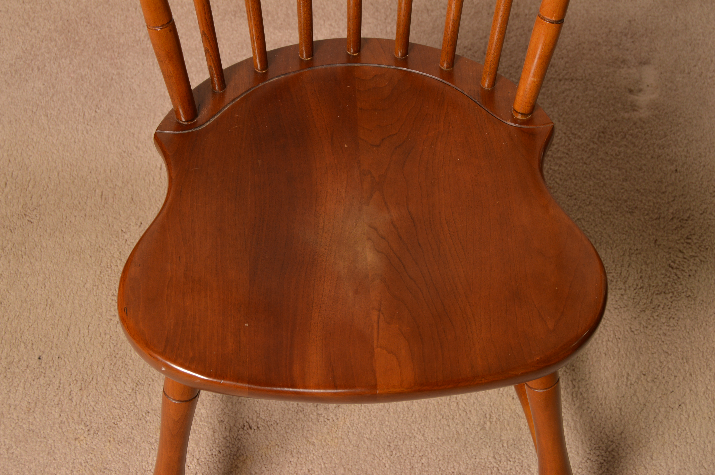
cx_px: 358
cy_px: 238
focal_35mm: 57
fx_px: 1131
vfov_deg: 23.7
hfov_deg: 35.1
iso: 200
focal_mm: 38
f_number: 8
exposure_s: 1/125
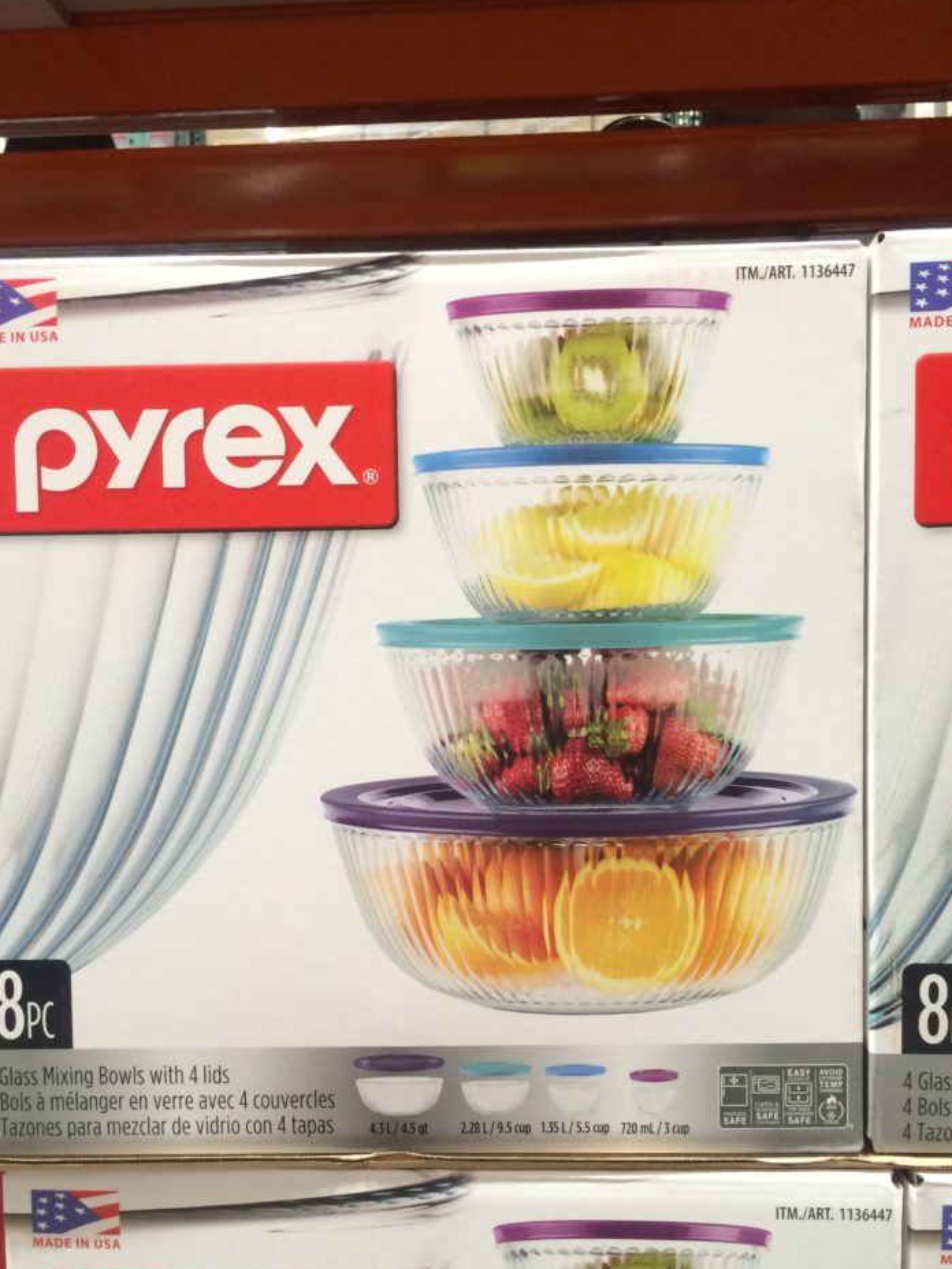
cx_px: 436
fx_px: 1173
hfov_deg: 44.1
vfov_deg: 56.8
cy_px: 684
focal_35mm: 32
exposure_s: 1/33
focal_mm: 4.15
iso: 125
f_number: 2.2
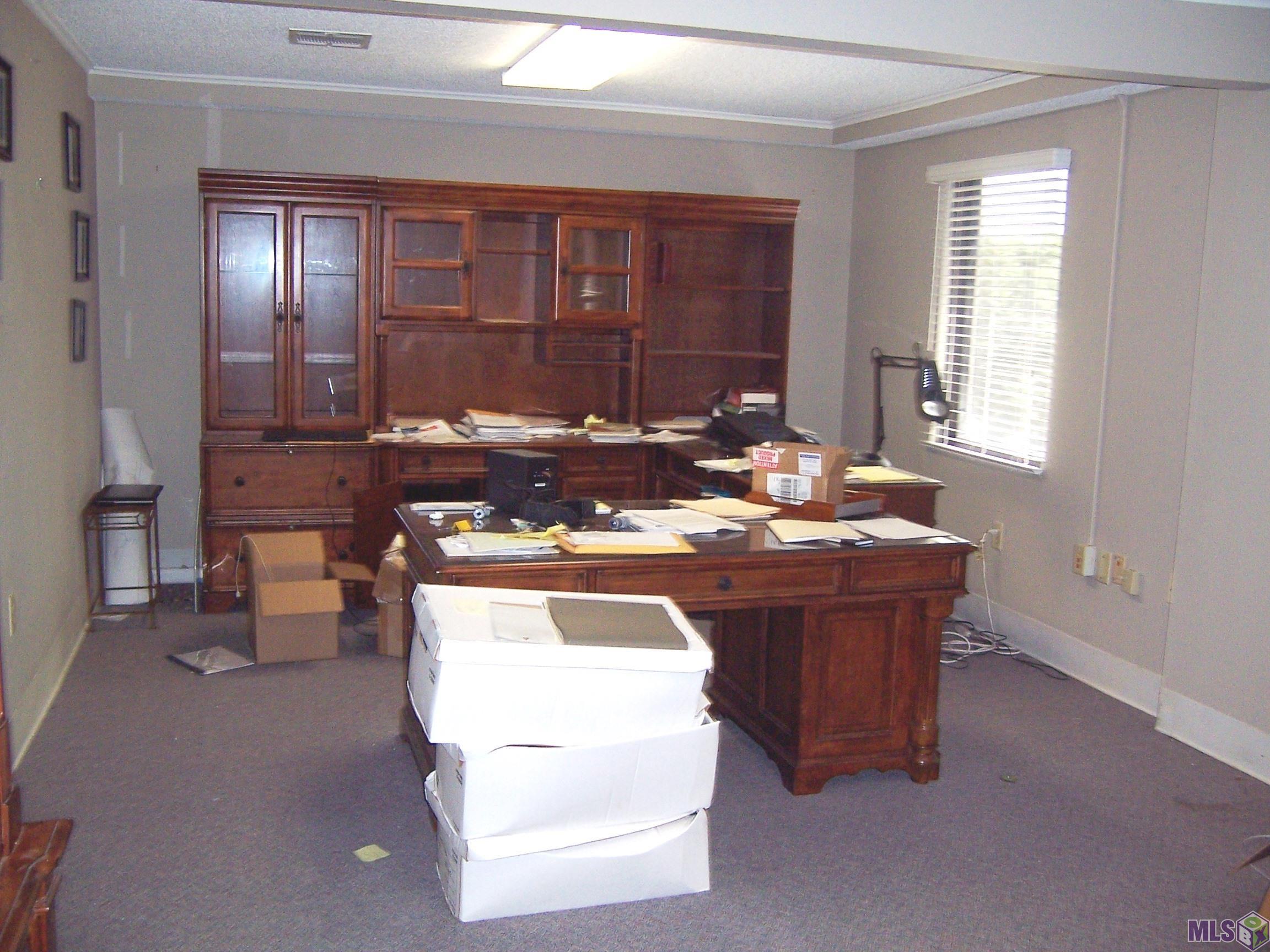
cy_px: 476
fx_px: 1211
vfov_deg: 42.9
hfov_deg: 55.4
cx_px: 635
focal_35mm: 33
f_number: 2.8
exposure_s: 1/60
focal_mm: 5.5
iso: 140
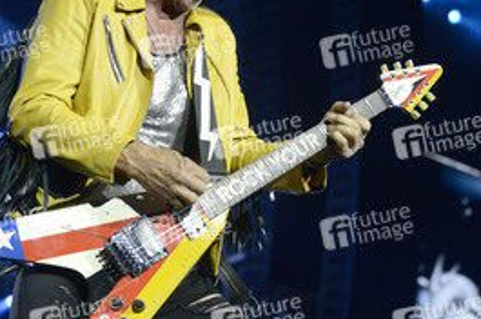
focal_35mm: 119
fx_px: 1588
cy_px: 92
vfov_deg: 11.5
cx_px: 210
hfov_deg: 17.2
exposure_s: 1/640
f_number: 4
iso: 1250
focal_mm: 70
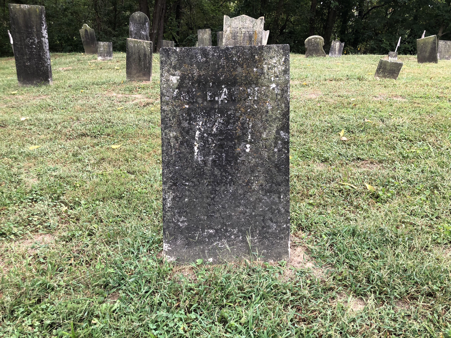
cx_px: 226
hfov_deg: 63.4
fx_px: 365
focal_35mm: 28
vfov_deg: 49.7
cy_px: 169
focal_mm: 3.99
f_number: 1.8
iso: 25
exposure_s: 1/40
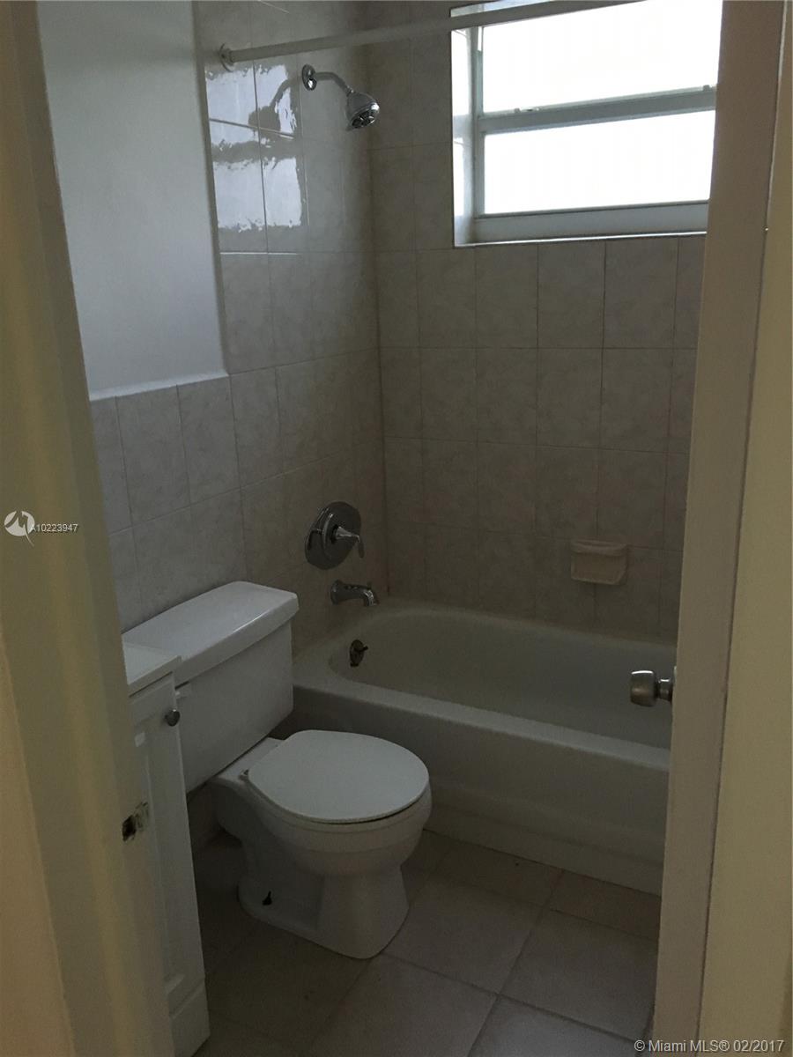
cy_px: 528
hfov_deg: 48.2
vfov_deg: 61.7
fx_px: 886
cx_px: 396
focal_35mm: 29
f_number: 2.2
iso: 200
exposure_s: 1/30
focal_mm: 4.15
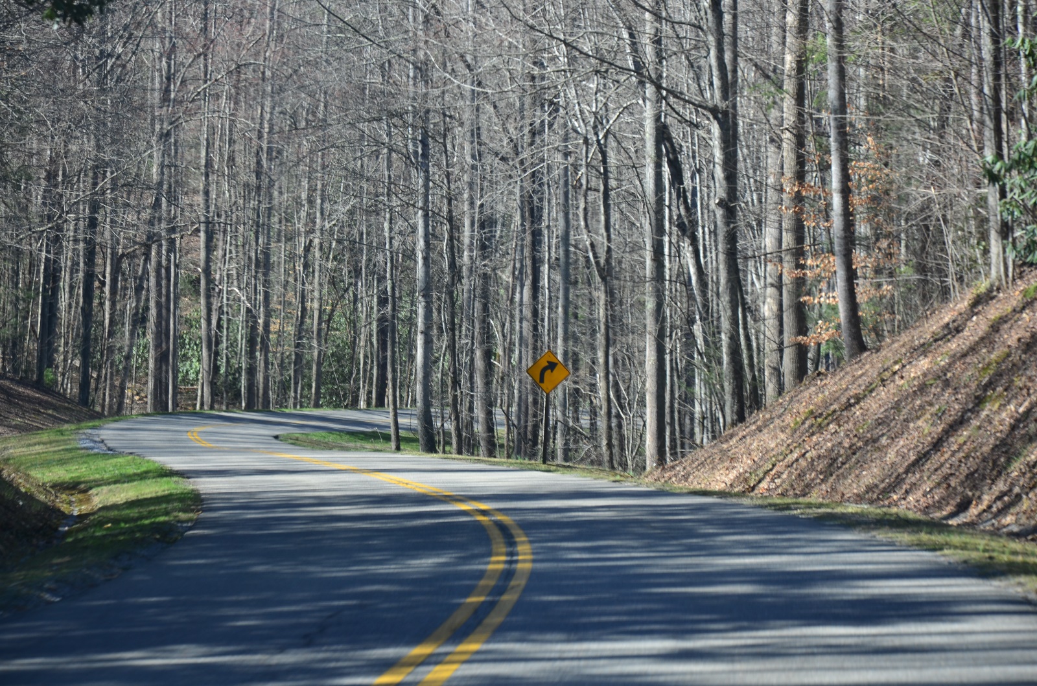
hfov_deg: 13.1
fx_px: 4527
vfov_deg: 8.7
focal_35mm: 158
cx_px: 518
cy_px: 343
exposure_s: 1/60
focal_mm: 105
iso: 100
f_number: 8
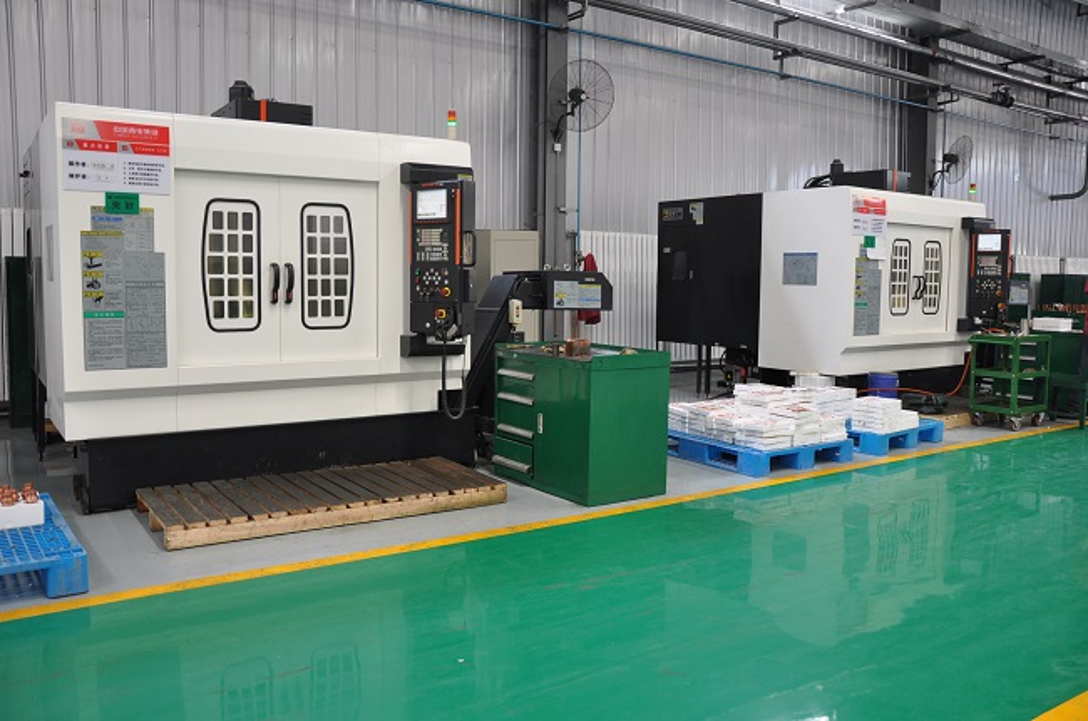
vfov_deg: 47.8
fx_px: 815
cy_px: 360
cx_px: 544
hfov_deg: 67.5
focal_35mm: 27
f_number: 4
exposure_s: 1/15
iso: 200
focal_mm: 18
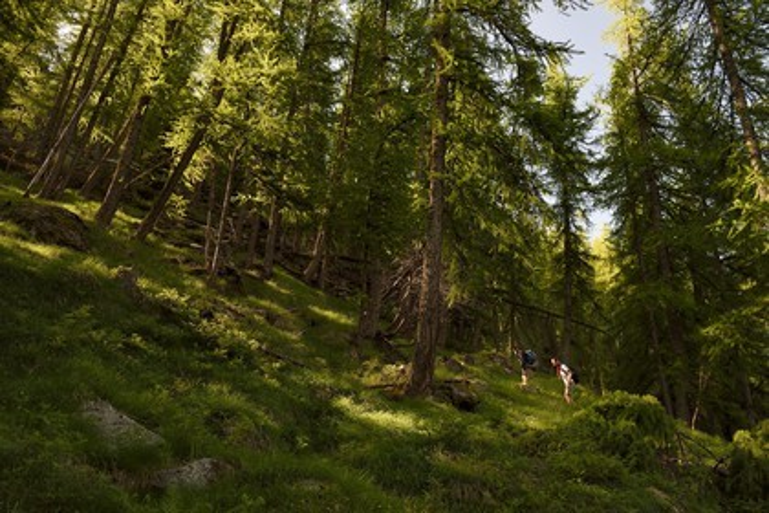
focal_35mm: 31
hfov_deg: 60.3
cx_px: 384
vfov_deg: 42.3
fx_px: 662
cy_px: 256
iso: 400
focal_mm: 31
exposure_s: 1/250
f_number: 5.6
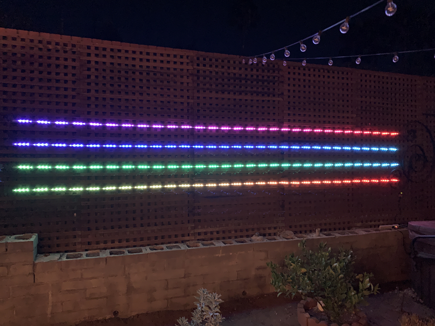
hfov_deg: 67.3
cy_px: 163
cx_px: 218
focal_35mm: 26
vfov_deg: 53.1
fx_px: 327
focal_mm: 4.25
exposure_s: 1/4
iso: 800
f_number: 1.8
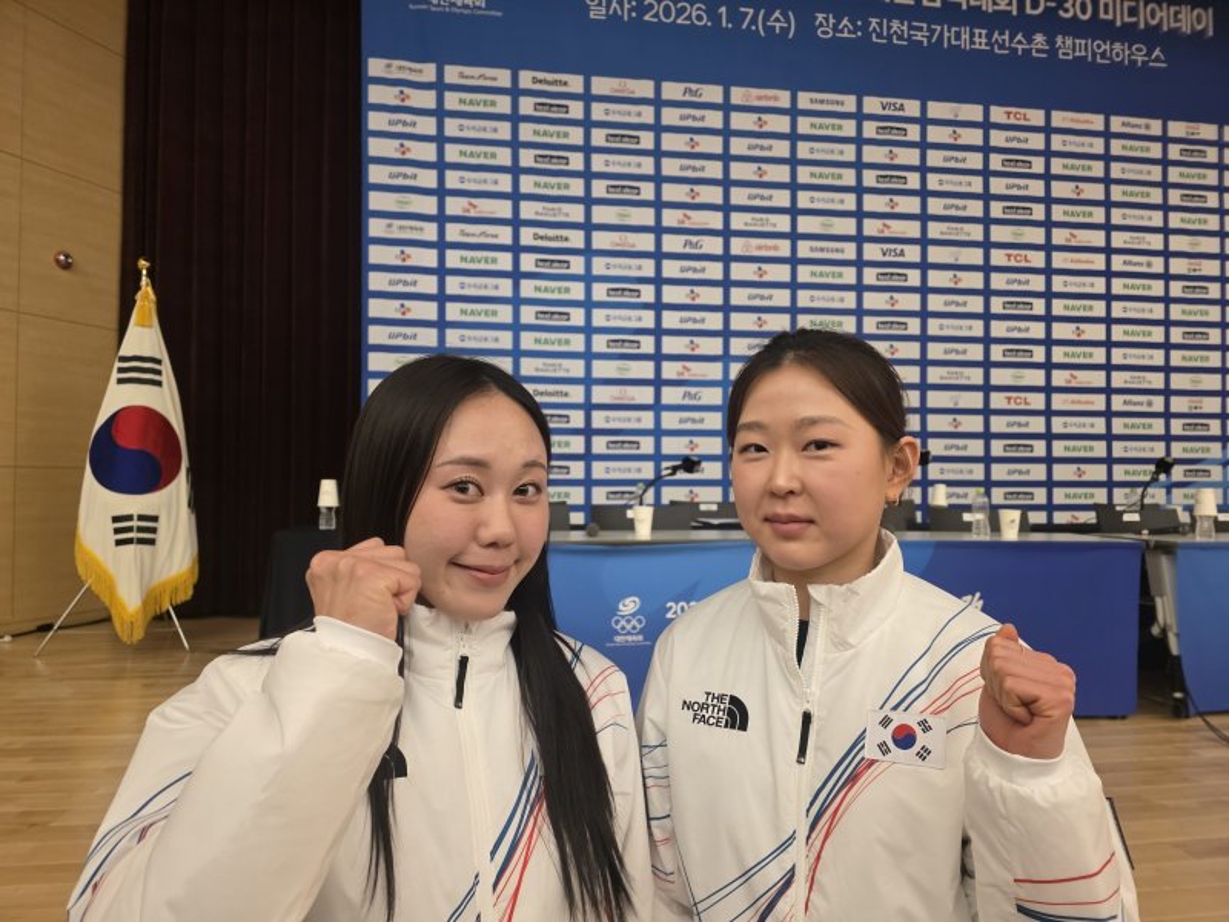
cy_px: 461
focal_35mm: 23
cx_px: 614
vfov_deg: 58.9
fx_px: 817
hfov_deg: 73.9
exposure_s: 1/120
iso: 640
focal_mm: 6.3
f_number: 1.7
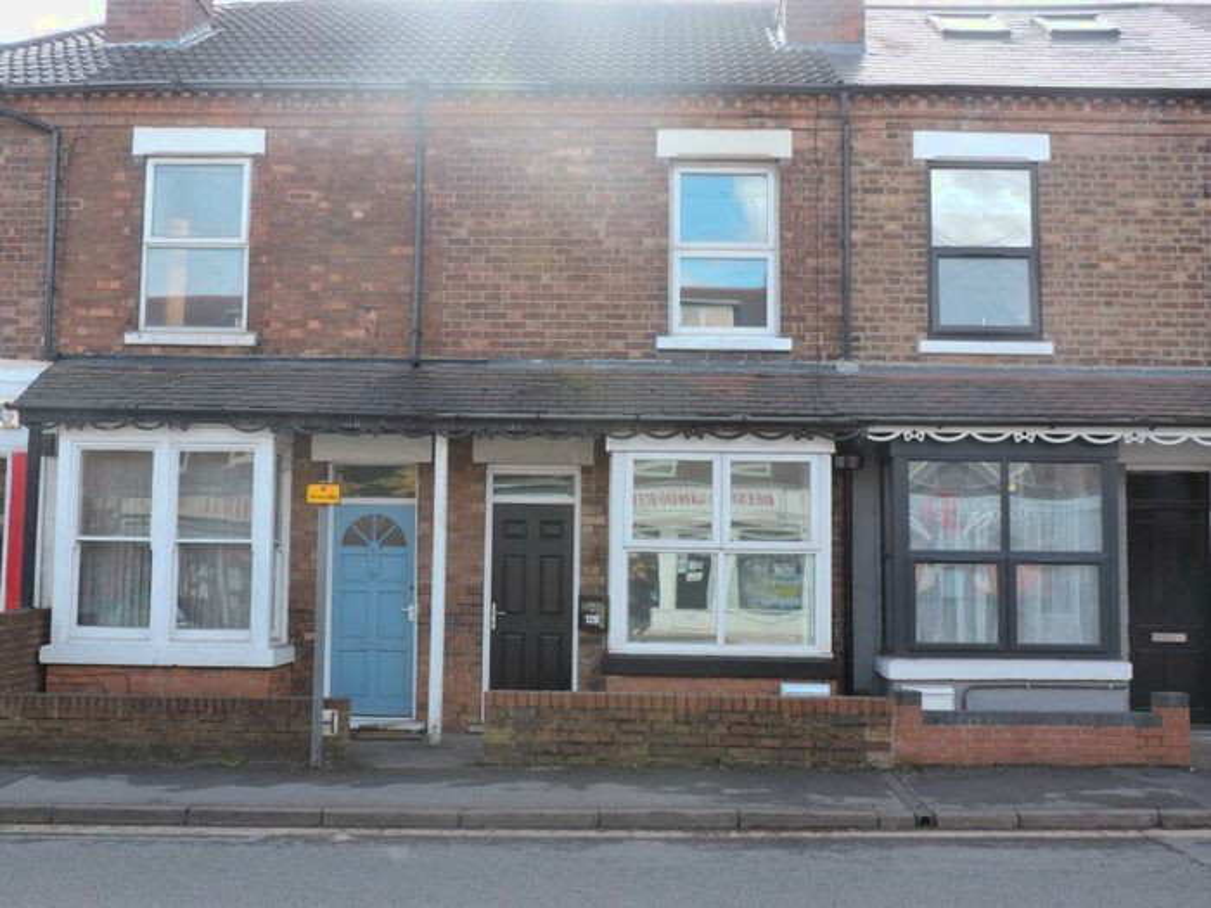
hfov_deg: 46.8
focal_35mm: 40
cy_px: 454
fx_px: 1399
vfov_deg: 36.0
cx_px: 606
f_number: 3.3
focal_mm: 7.1
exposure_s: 1/200
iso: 100
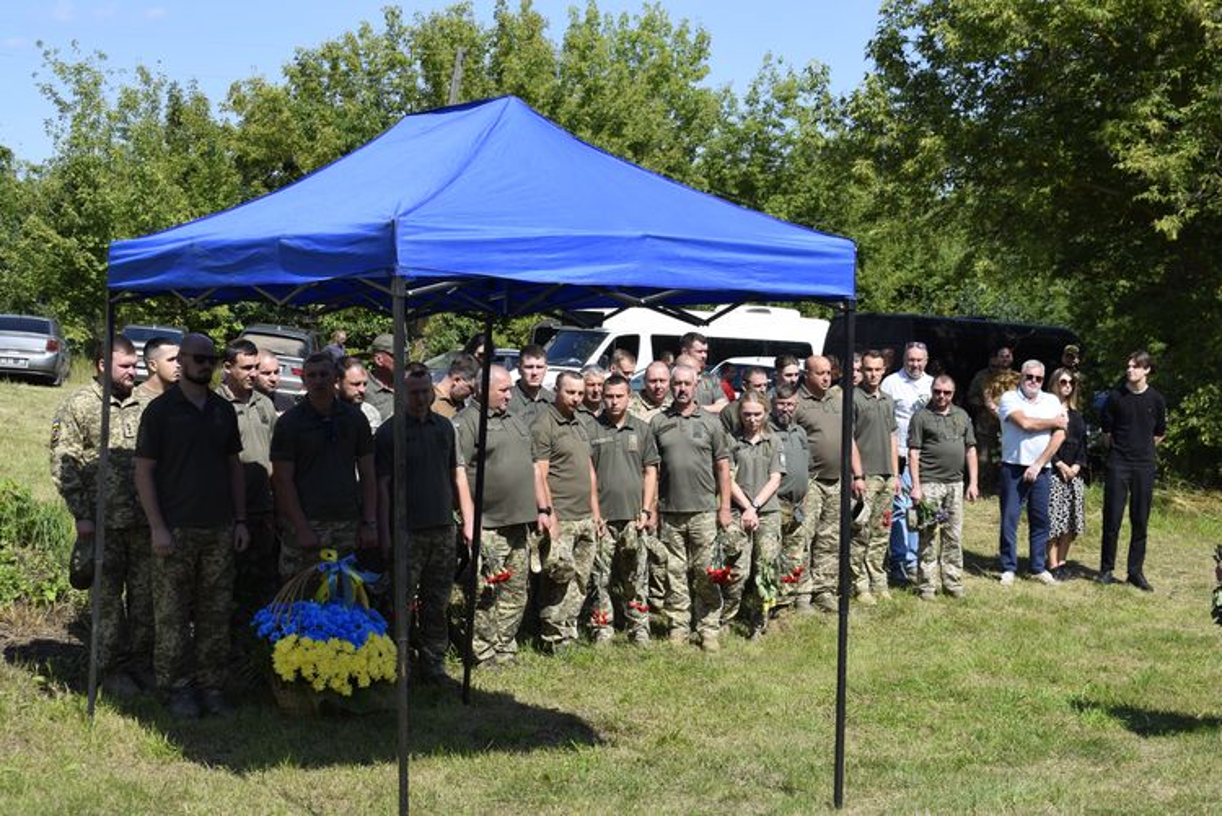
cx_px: 611
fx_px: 2038
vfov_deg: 22.7
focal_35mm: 60
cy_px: 408
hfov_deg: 33.4
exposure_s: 1/400
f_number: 10
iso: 200
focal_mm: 40
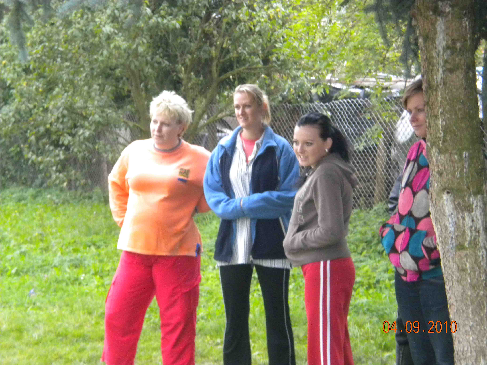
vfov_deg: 15.4
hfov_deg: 20.4
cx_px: 244
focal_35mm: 96
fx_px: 1351
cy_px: 182
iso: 597
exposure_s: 1/36
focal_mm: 17.3
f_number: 5.7
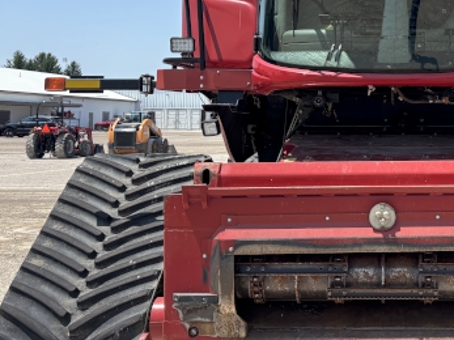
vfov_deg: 24.1
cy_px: 80
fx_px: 787
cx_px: 432
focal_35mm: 60
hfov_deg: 30.4
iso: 50
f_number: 1.6
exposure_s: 1/2105
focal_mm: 5.96
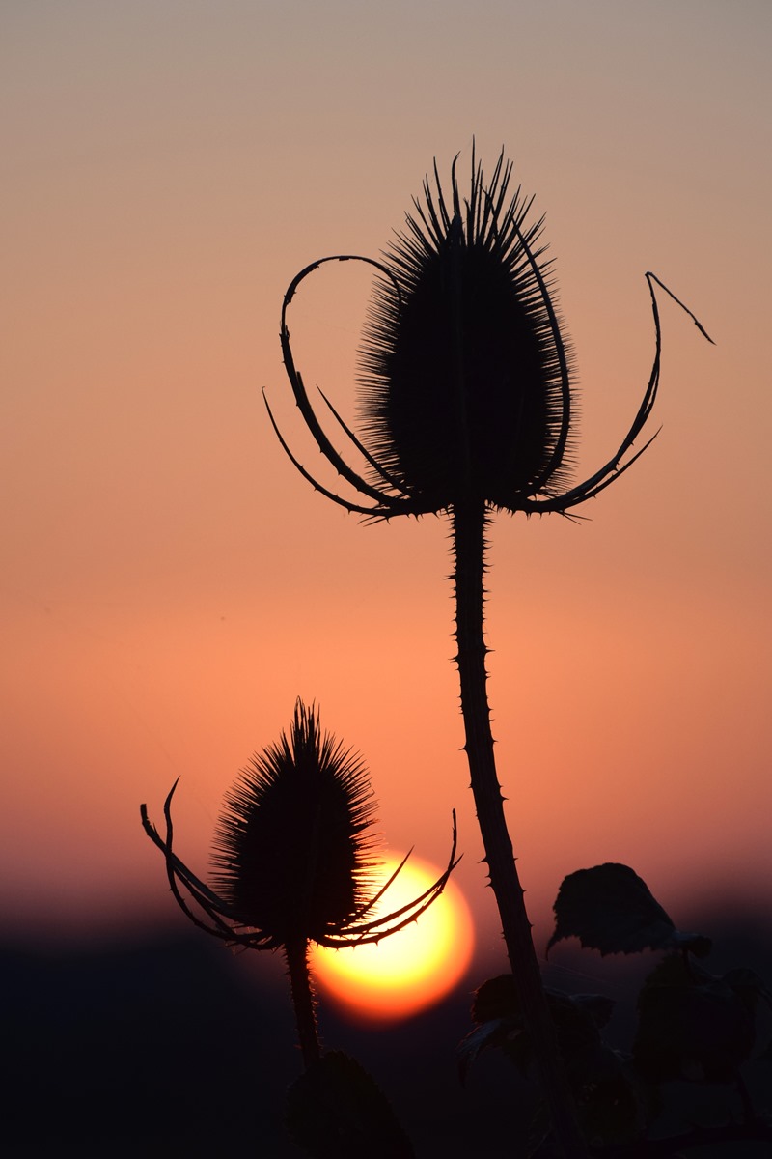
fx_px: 8202
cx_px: 386
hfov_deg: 5.4
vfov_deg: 8.1
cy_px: 580
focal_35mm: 255
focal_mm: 170
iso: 400
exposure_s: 1/320
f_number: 6
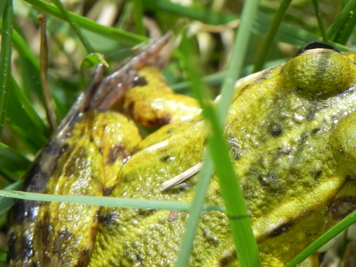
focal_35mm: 179
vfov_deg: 8.3
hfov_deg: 11.0
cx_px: 286
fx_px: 1841
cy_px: 201
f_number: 4
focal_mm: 18.8
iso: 160
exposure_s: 1/471
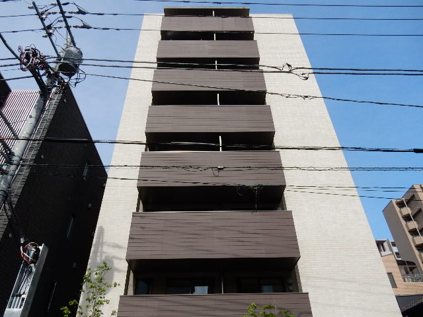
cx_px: 212
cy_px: 158
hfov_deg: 69.4
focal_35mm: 25
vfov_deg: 54.9
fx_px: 305
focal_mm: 4.5
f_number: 3.7
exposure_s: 1/1250
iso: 125
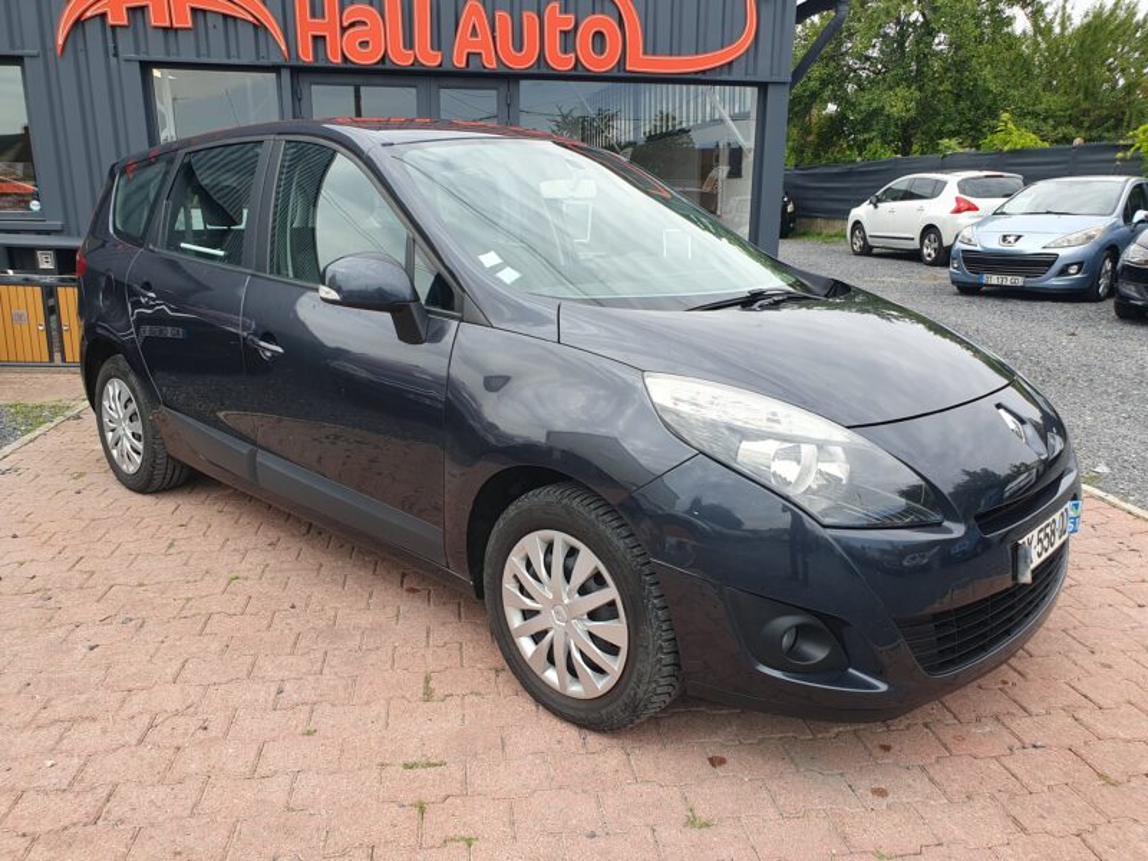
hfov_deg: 67.3
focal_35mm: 26
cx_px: 574
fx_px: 862
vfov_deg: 53.1
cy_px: 430
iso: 50
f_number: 2.4
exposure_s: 1/562
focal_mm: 4.32
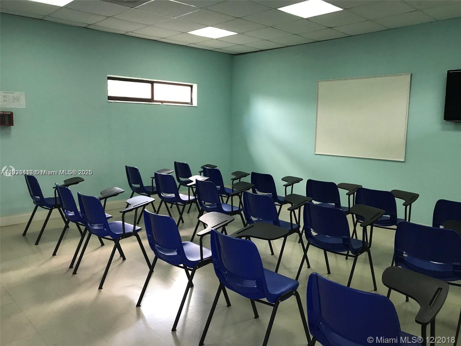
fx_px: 373
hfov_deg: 63.4
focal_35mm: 28
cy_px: 173
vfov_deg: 49.7
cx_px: 230
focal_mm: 3.99
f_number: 1.8
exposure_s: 1/20
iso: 40
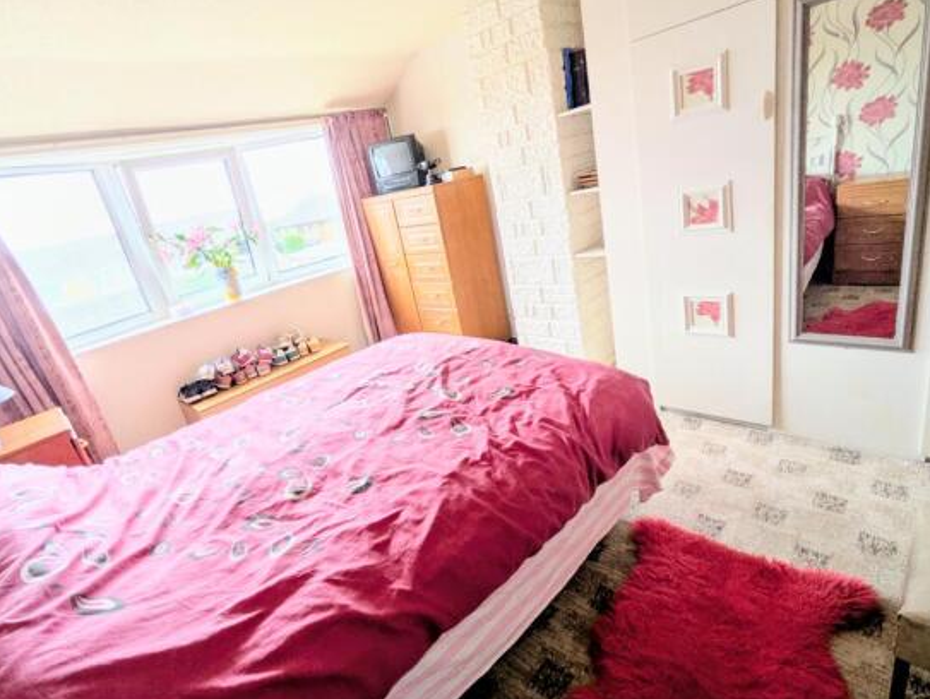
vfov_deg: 81.8
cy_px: 340
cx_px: 456
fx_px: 403
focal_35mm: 15
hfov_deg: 98.1
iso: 58
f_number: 2.2
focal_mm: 1.83
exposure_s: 1/191
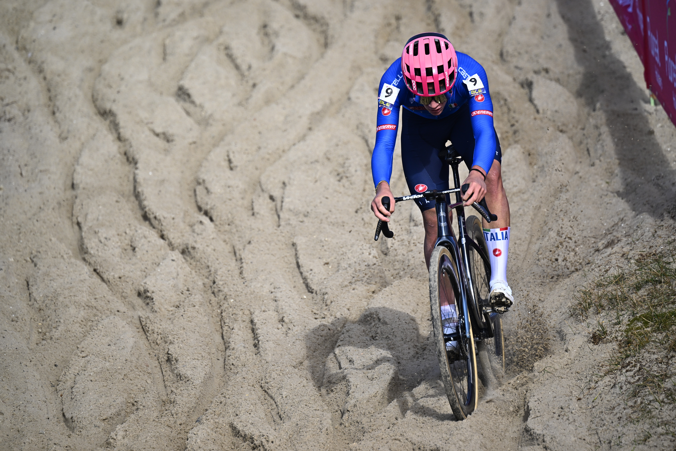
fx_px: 7511
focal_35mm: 400
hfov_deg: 5.2
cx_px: 338
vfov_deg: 3.4
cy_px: 226
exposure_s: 1/2000
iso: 640
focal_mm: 400
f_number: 6.3
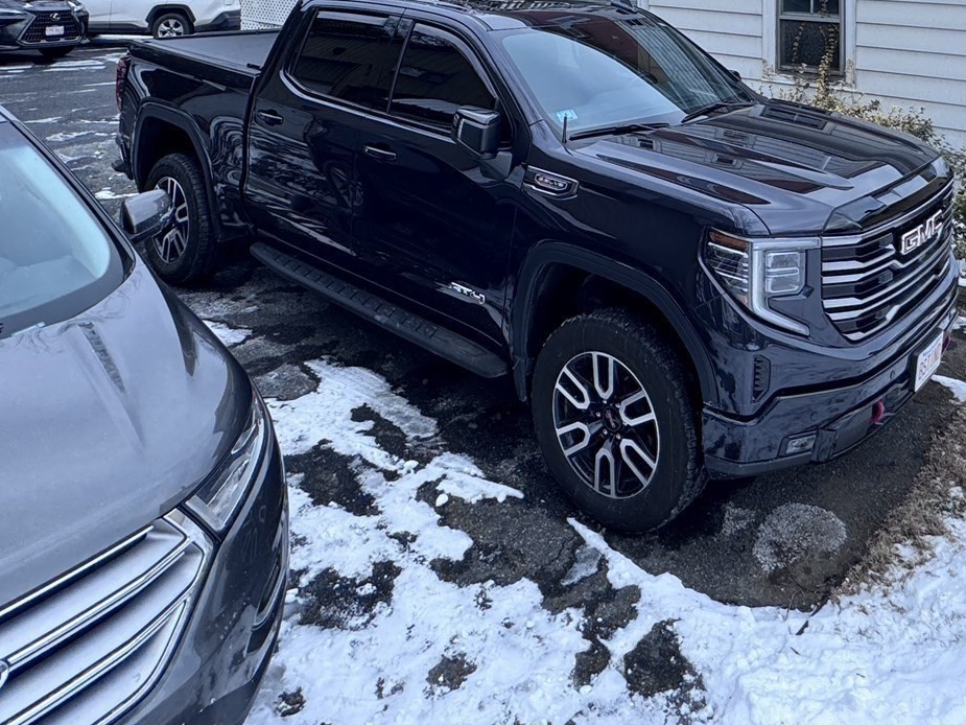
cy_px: -70
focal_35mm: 31
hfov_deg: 55.8
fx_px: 865
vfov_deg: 37.9
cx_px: 711
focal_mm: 2.22
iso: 40
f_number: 2.2
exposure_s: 1/403
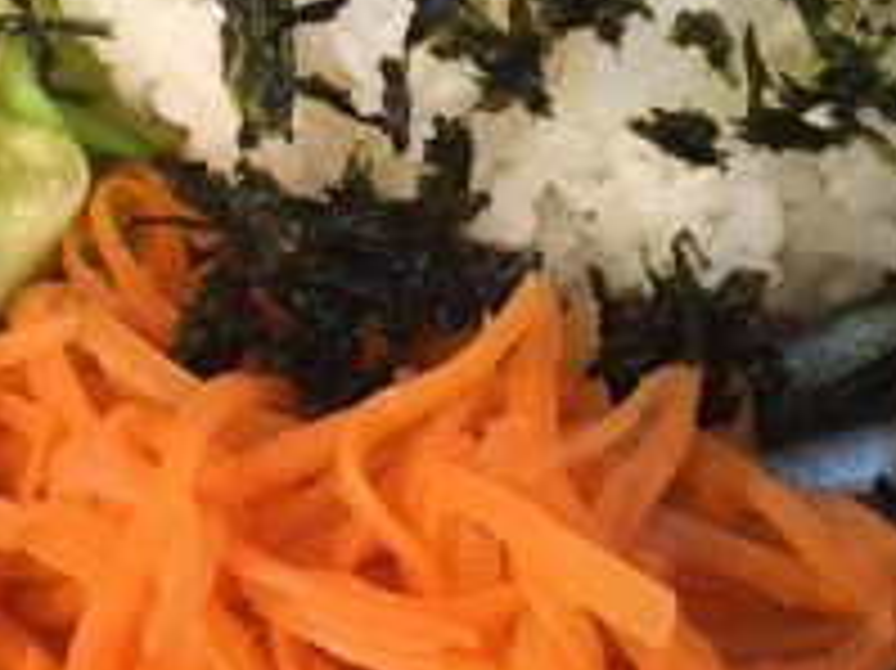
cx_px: 702
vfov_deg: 14.3
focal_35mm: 102
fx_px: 2639
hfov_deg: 19.1
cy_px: 29
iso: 125
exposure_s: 1/17
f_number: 2.2
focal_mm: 4.15
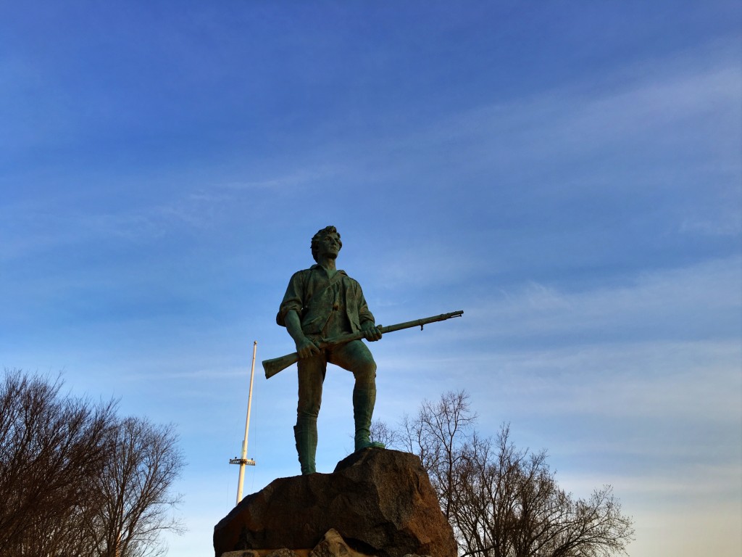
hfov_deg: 61.7
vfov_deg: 48.2
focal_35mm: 29
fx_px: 622
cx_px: 371
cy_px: 278
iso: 25
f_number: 2.2
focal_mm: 4.15
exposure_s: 1/569
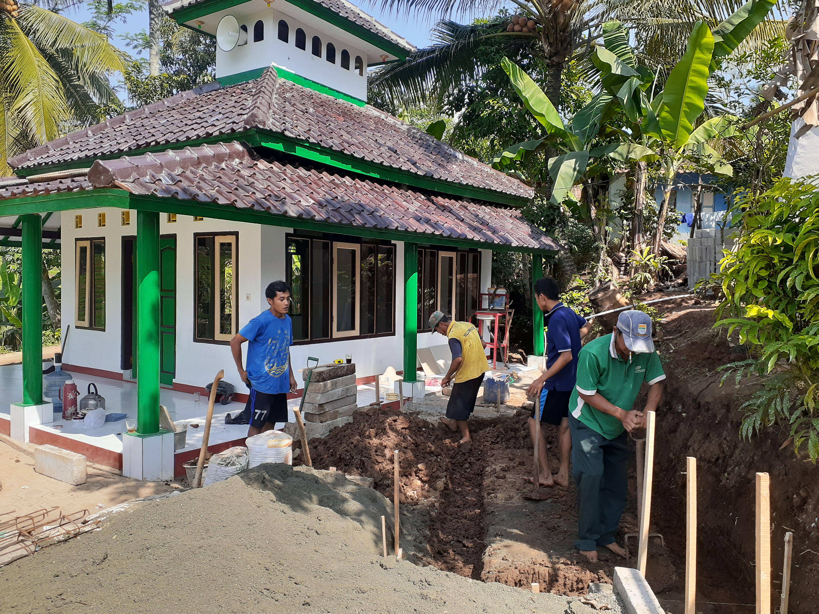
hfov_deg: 65.3
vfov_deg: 51.4
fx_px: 639
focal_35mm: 27
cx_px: 410
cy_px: 307
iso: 40
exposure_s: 1/443
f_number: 1.9
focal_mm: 3.6
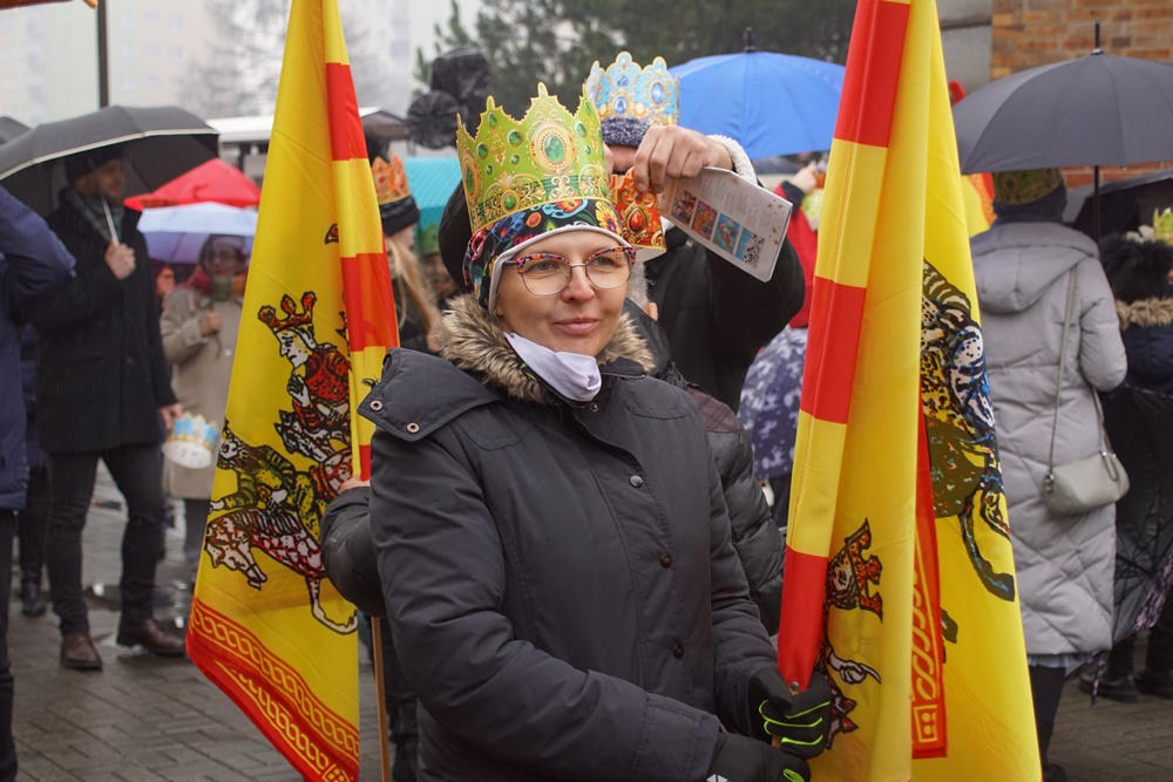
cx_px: 586
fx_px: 2200
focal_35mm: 68
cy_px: 391
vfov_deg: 20.2
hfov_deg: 29.9
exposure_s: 1/160
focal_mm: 45
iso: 400
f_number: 4.5
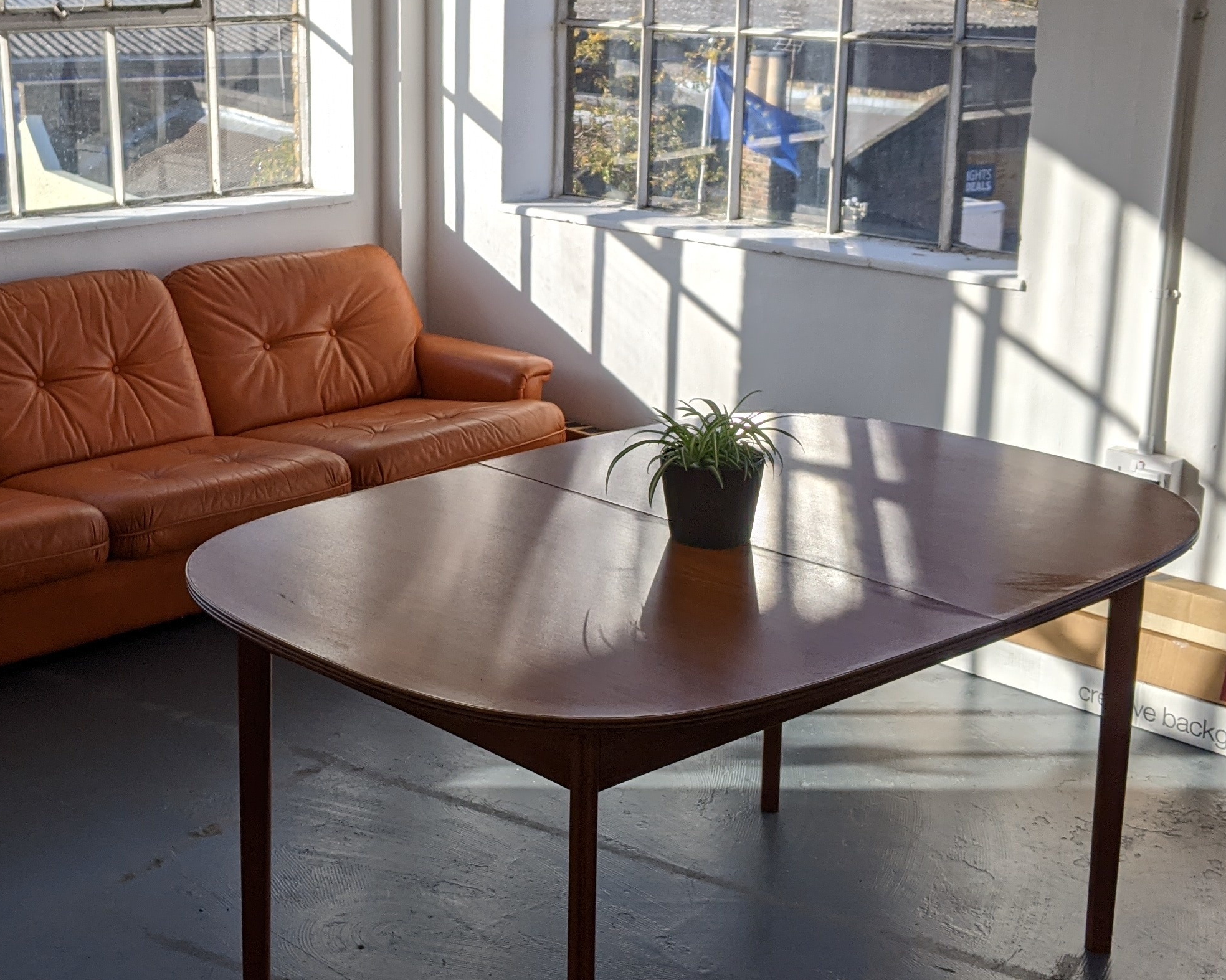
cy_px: 458
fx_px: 1959
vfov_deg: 28.1
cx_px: 440
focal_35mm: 54
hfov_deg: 34.5
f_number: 1.8
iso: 56
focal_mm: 4.44
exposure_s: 1/2933
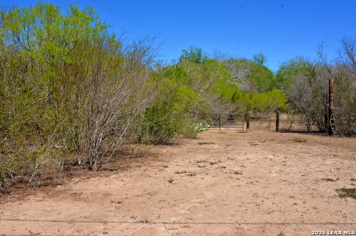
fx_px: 326
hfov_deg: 57.3
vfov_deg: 39.8
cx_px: 178
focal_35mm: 33
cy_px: 118
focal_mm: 22
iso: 320
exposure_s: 1/400
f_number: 10
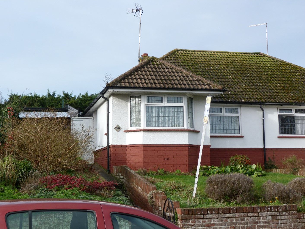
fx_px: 493
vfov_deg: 26.1
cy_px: 115
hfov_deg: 34.3
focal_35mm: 56
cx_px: 152
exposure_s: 1/400
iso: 80
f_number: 3.2
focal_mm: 10
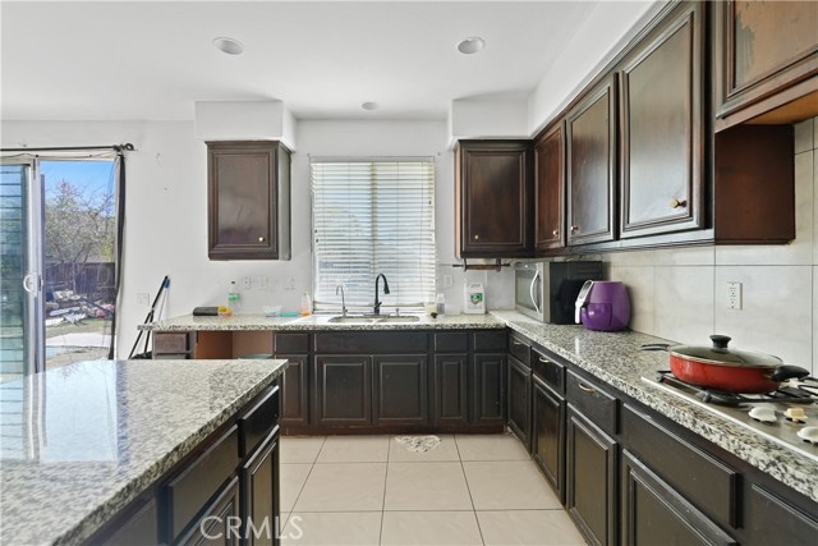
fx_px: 364
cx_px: 409
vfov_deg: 73.8
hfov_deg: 96.7
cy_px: 273
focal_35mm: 16
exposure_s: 1/25
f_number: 5.6
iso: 400
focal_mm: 16
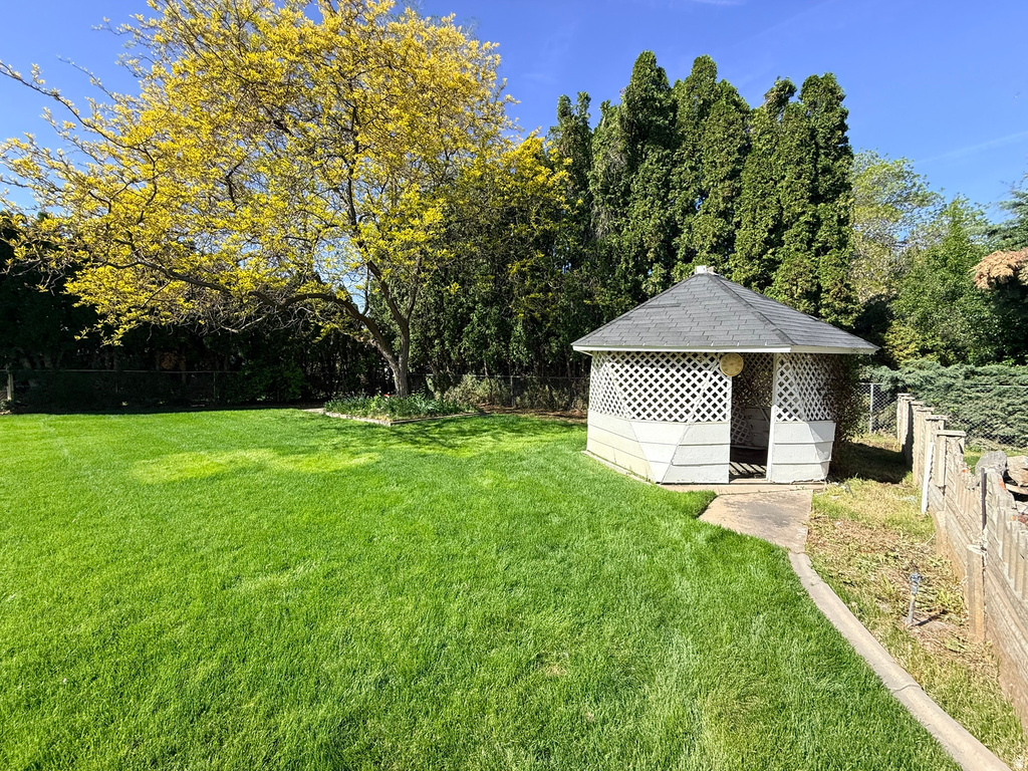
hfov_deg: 102.1
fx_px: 416
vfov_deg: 85.7
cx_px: 514
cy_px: 386
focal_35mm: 14
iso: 80
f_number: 2.2
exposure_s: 1/1464
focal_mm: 2.22
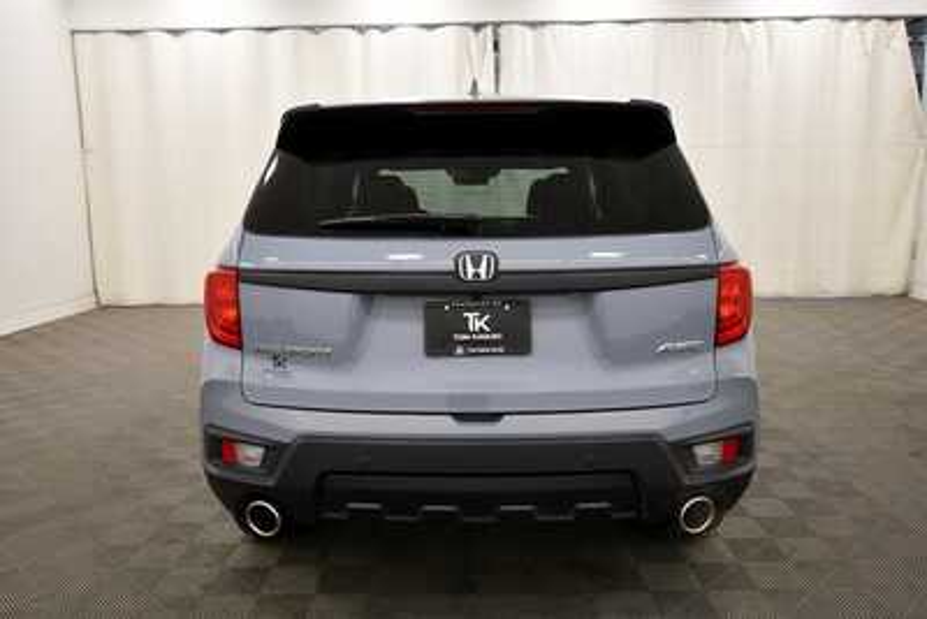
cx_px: 464
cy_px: 310
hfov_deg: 65.5
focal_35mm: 28
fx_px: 721
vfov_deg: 46.4
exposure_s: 1/125
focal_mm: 19
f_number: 5.6
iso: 900
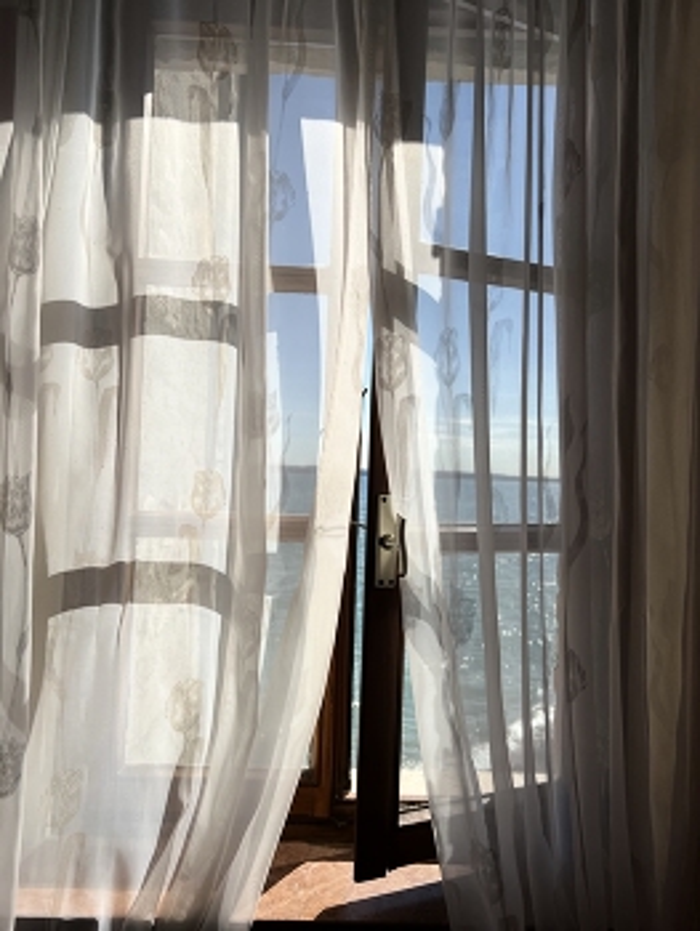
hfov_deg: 53.1
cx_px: 350
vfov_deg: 67.3
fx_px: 700
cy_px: 466
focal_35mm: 26
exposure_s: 1/6211
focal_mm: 5.7
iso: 50
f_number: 1.5
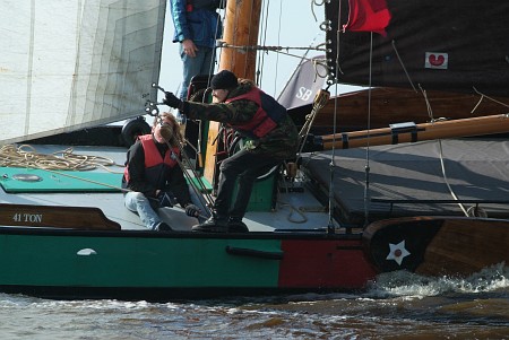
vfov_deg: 6.8
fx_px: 2873
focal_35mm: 203
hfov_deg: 10.1
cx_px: 254
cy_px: 170
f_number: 9.5
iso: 400
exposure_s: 1/500
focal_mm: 135
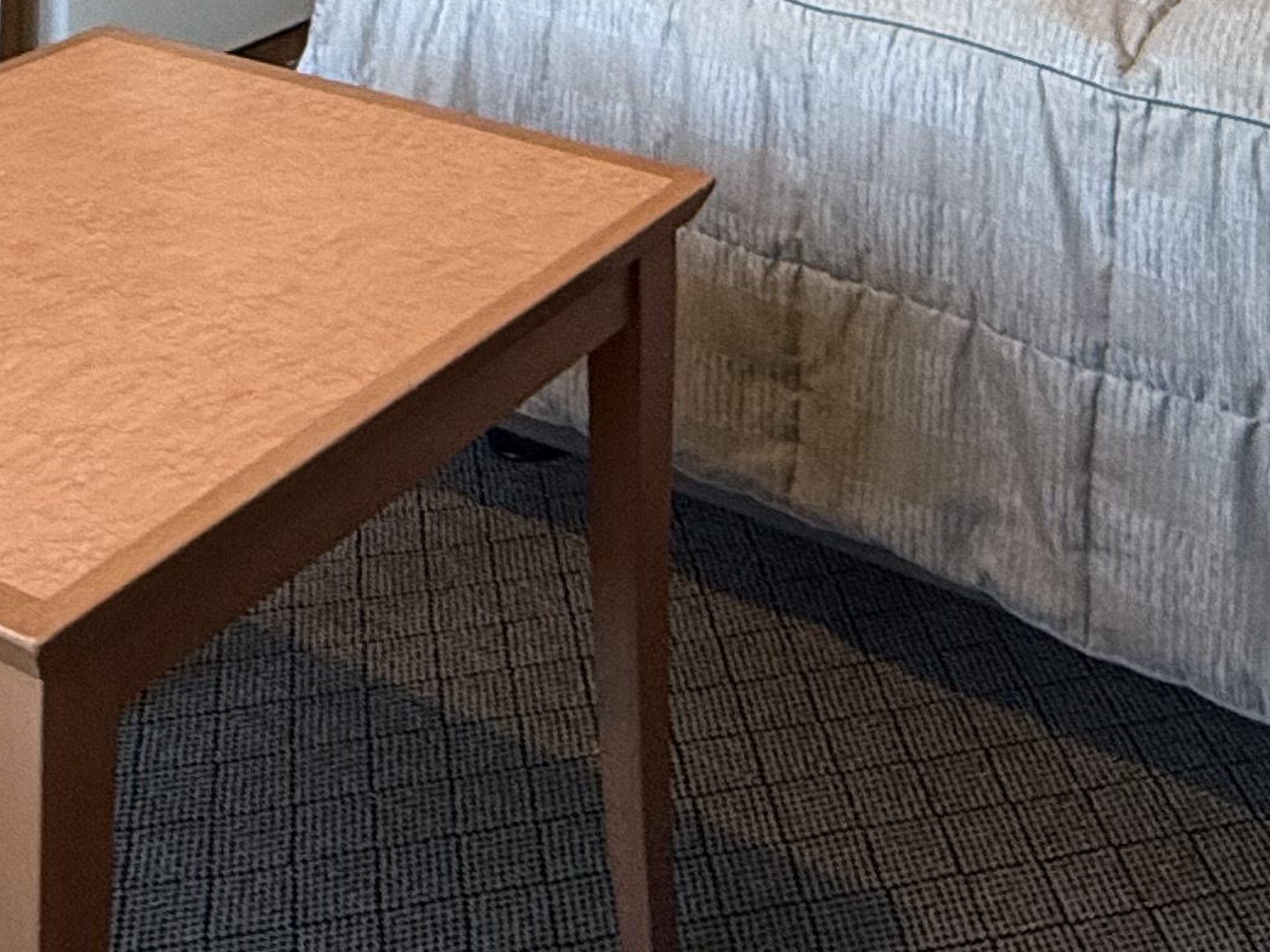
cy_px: -703
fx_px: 1981
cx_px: 884
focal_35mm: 54
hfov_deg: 35.1
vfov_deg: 20.3
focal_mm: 2.22
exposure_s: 1/120
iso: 200
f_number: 2.2
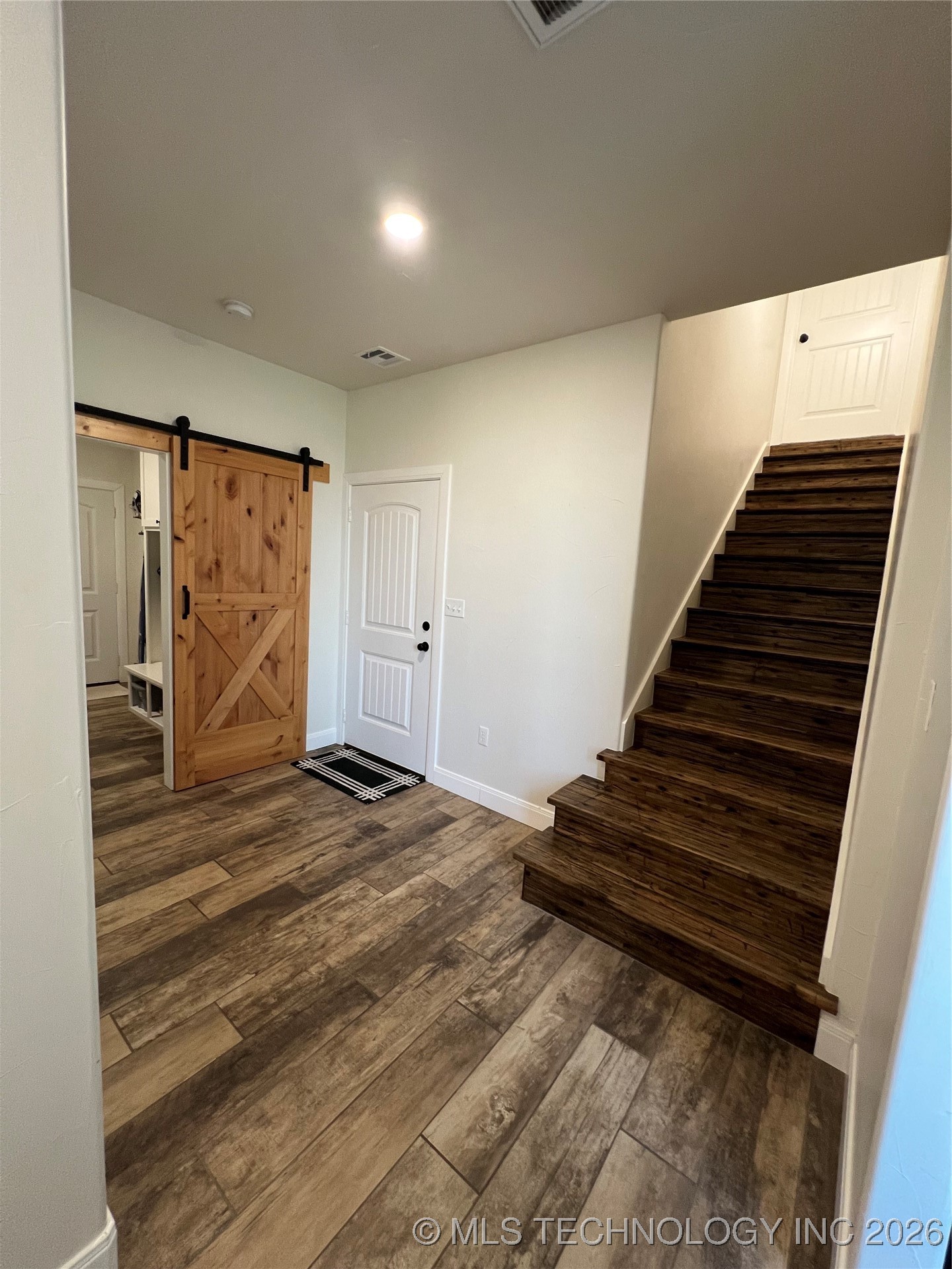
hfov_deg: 89.9
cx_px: 476
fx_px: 477
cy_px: 634
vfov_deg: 106.2
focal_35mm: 13
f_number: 1.8
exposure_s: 1/60
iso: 200
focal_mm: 1.57
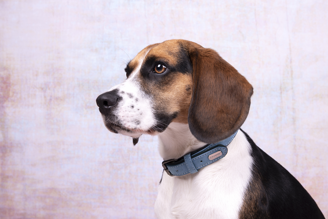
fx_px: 501
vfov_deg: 24.6
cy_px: 110
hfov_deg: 36.2
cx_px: 164
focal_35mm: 55
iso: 250
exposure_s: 1/125
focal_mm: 55
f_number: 11
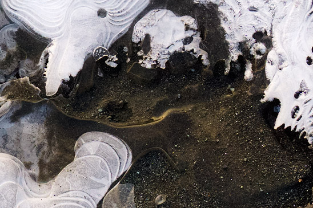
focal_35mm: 197
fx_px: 1712
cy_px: 165
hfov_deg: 10.2
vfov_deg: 7.0
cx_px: -105
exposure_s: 1/30
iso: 400
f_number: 10
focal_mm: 30
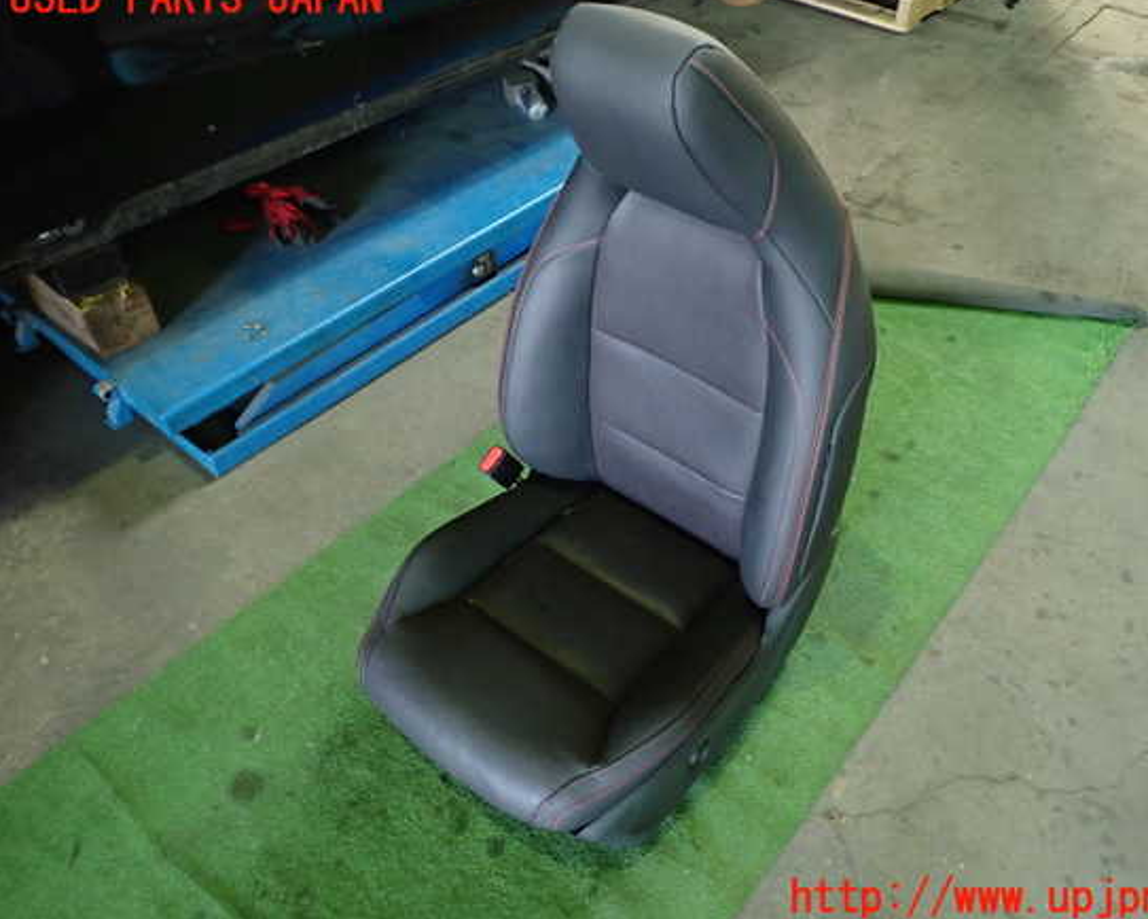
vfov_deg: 53.2
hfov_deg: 63.9
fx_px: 918
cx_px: 633
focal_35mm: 27
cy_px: 449
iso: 500
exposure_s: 1/30
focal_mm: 4.5
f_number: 2
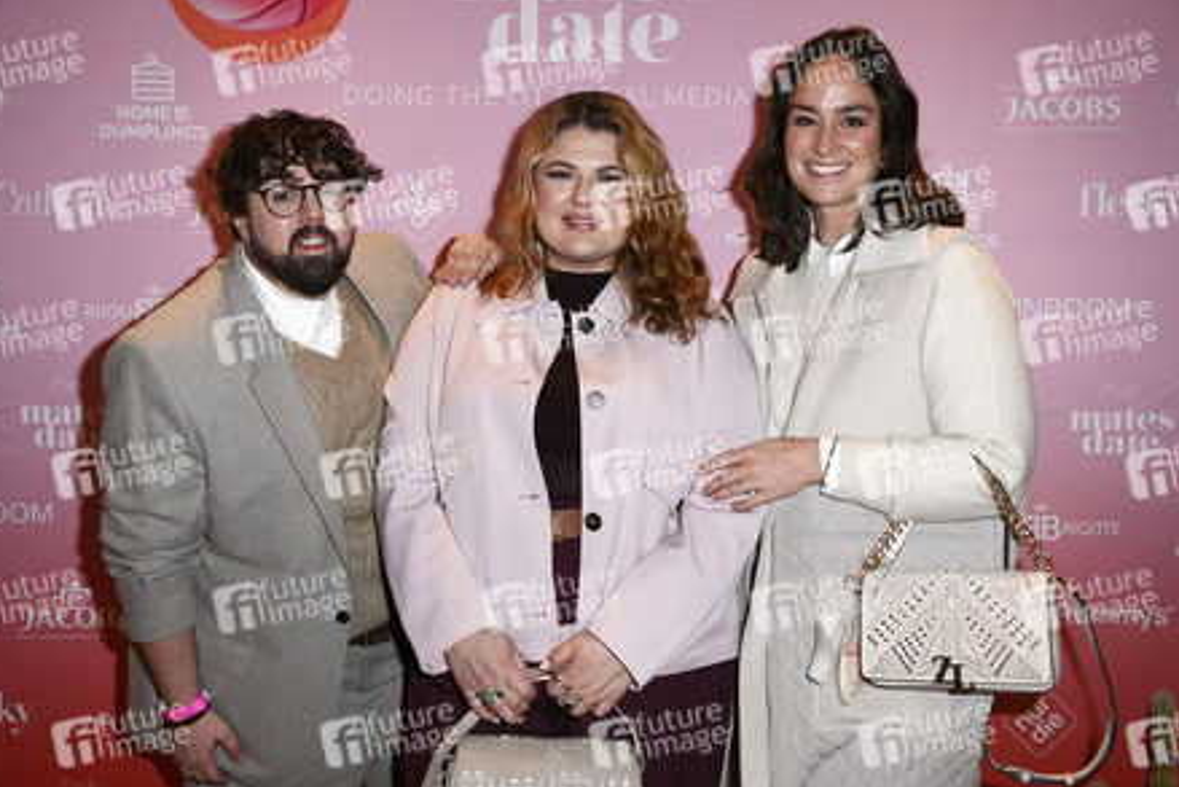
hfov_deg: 49.5
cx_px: 587
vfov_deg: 34.2
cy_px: 400
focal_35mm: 39
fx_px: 1278
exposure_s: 1/200
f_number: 5.6
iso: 1000
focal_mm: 38
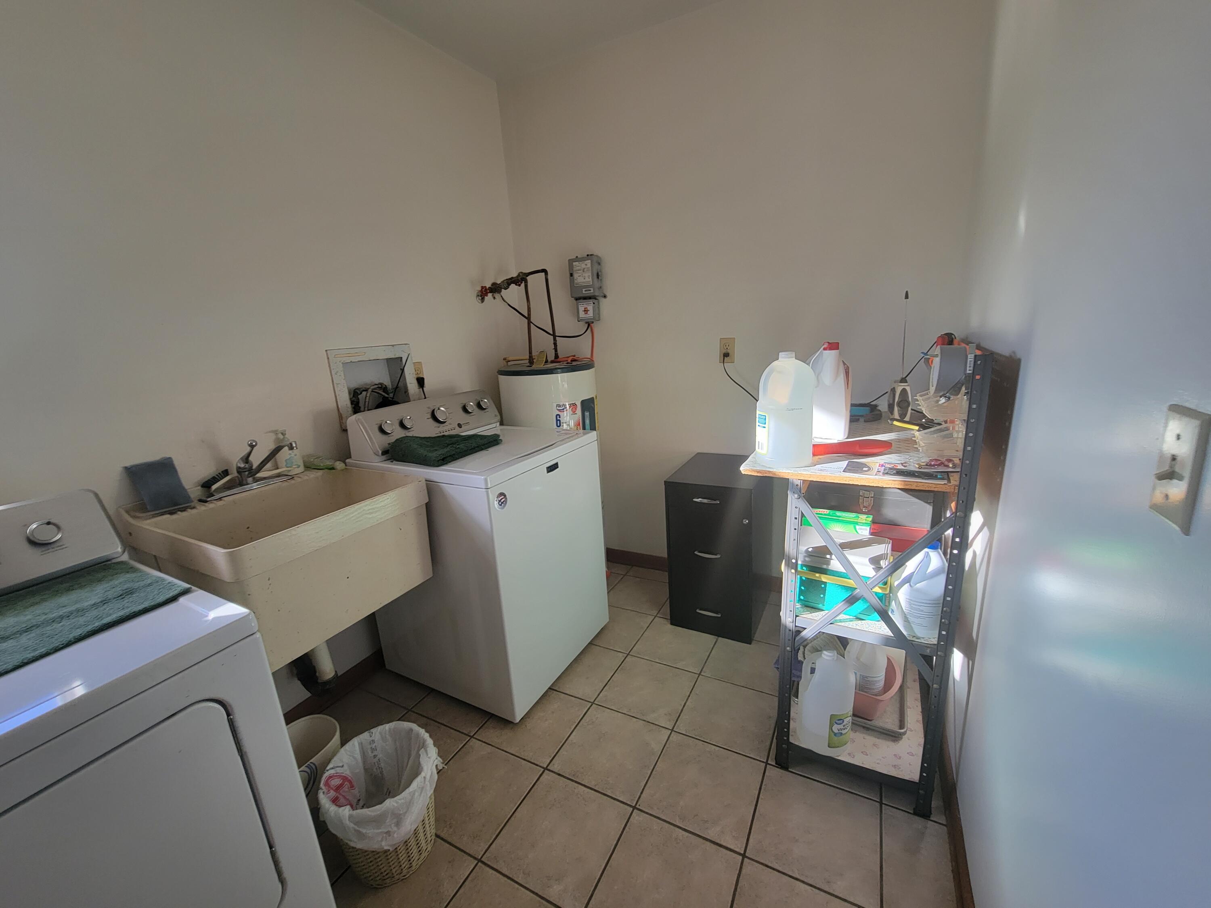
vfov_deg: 89.9
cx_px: 606
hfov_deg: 106.2
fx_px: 455
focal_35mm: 13
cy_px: 454
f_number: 2.2
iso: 64
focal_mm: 2.2
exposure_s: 1/60
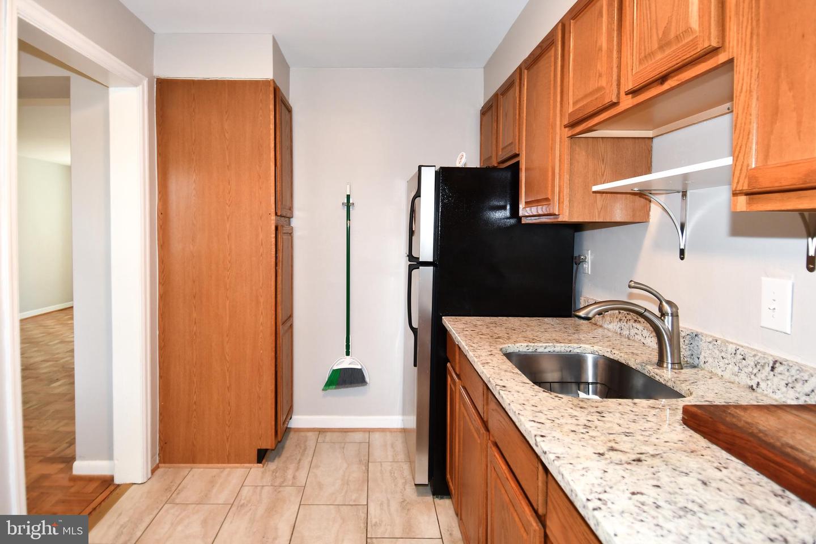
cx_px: 408
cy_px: 272
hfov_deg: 90.0
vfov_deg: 67.4
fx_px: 408
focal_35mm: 18
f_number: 4
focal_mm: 12
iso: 450
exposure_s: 1/60
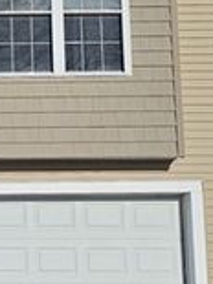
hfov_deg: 13.8
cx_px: -127
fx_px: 813
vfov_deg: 19.8
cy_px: 131
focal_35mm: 99
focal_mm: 6.3
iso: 12
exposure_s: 1/1869
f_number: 1.7
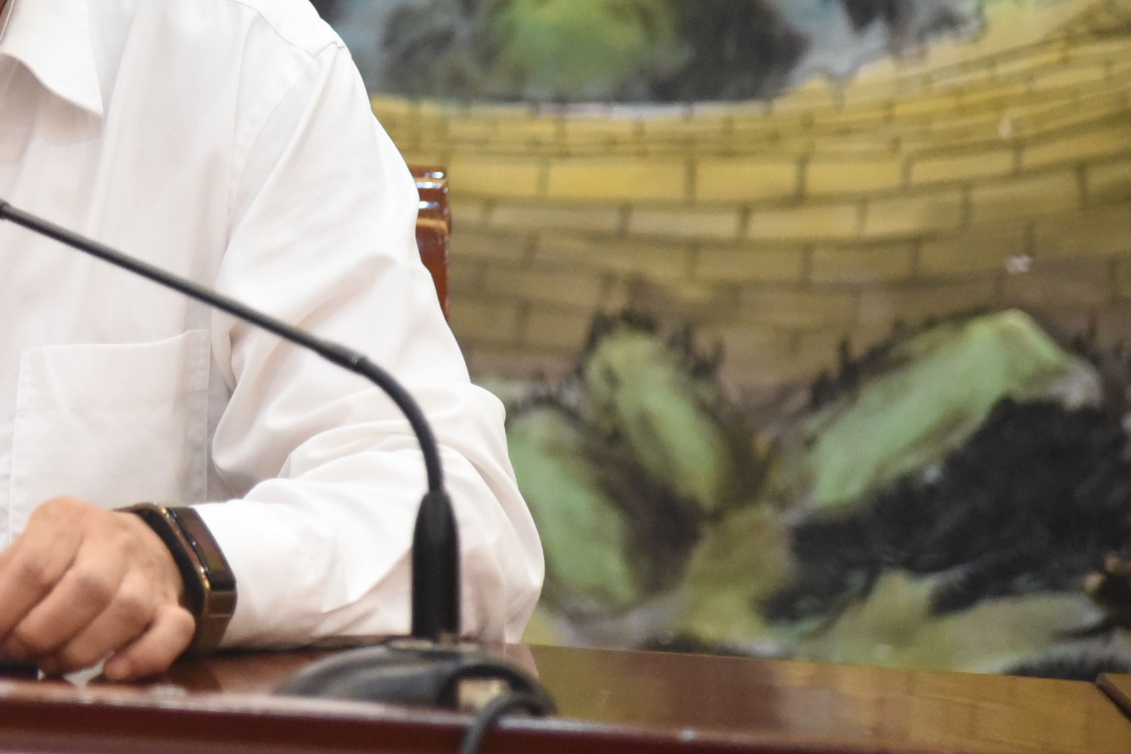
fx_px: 7540
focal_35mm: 240
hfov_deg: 8.5
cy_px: -97
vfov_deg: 5.7
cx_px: -222
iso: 6400
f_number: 4
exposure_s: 1/160
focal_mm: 95
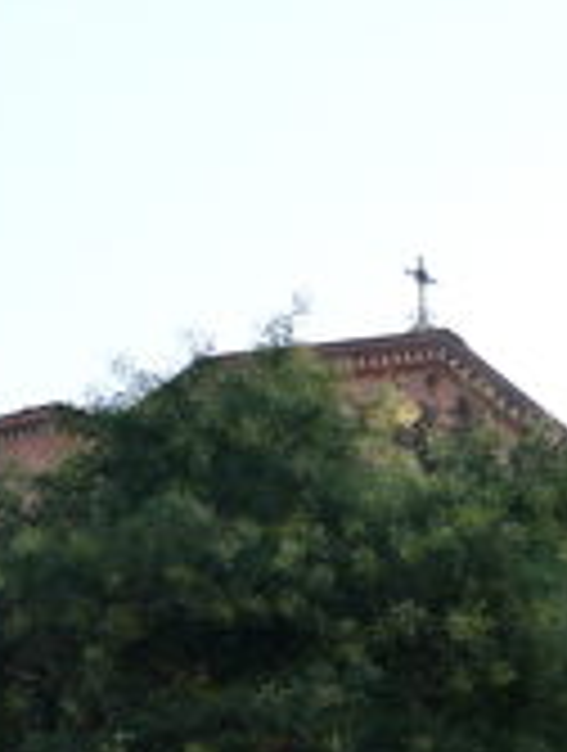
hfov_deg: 7.4
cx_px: -104
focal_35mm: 200
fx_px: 4351
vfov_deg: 9.9
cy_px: 444
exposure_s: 1/250
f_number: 5
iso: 100
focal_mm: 58
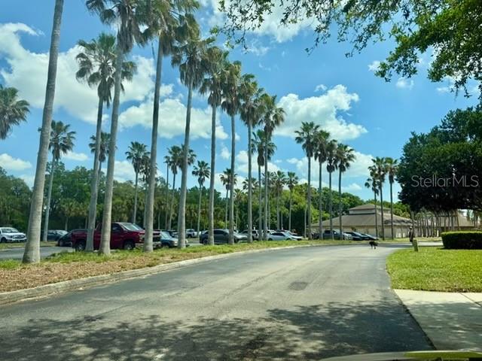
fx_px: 334
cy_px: 180
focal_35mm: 24
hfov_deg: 71.6
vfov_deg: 56.8
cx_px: 241
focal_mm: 6.76
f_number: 1.78
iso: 80
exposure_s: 1/4673
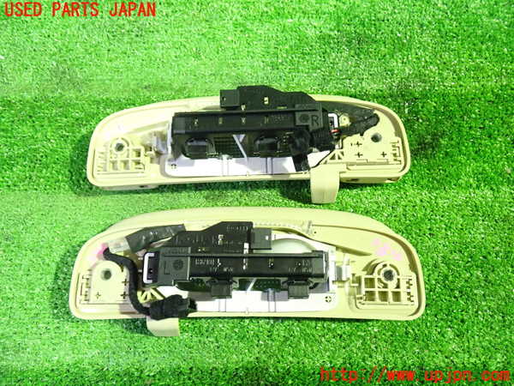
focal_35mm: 30
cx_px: 257
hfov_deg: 60.0
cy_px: 193
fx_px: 445
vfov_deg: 46.8
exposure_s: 1/20
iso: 800
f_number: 2.3
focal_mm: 5.4
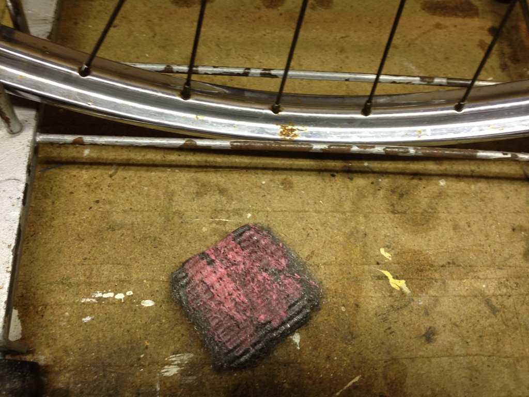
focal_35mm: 33
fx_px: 504
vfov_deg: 42.9
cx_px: 264
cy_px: 198
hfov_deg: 55.4
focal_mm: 4.12
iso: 100
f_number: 2.4
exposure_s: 1/20
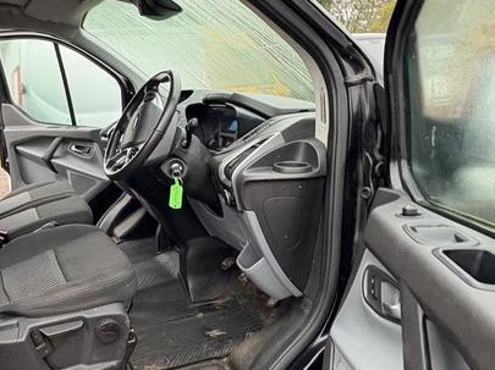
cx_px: 126
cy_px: 198
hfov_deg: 55.7
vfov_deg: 45.3
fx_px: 443
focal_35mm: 31
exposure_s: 1/68
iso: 250
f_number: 2.2
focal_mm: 2.22
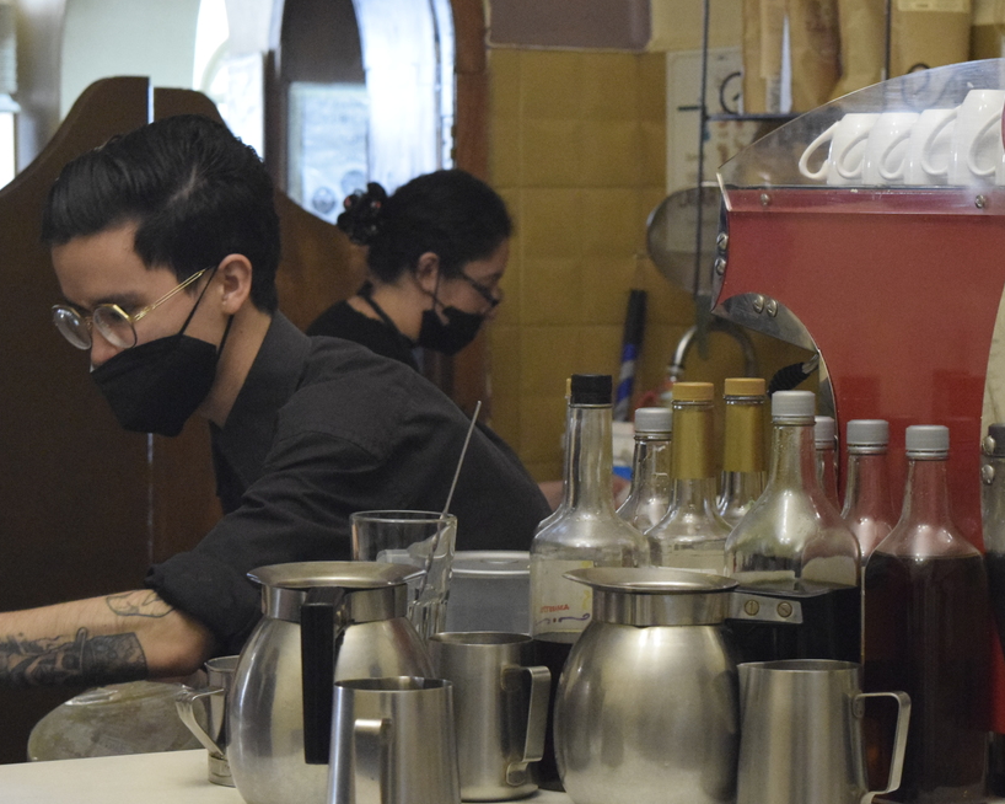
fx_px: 3381
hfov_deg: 16.9
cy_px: 346
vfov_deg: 13.6
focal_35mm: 114
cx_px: 517
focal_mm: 55
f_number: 5.6
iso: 6400
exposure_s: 1/40
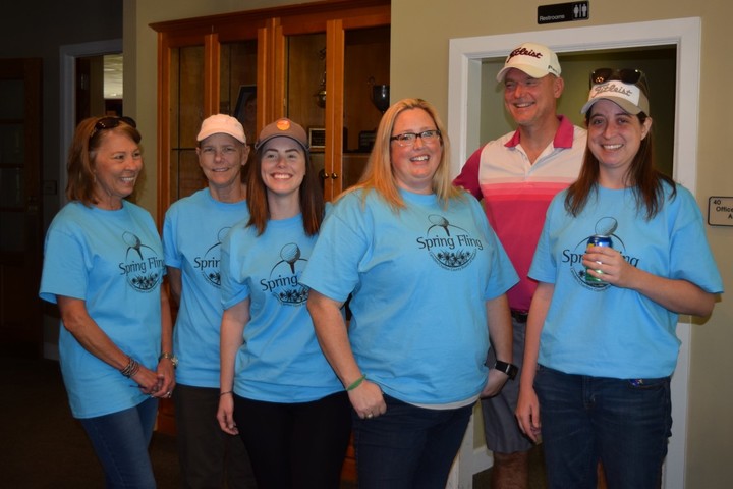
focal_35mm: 48
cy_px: 244
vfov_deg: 28.1
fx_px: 977
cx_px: 366
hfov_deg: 41.1
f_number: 4.5
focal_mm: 32
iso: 800
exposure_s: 1/100
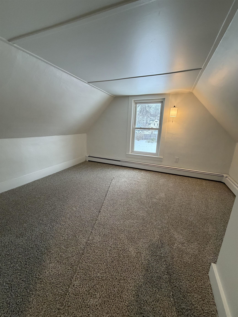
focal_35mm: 14
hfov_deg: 85.7
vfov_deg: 102.1
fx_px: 128
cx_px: 119
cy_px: 158
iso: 250
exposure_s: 1/120
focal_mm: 2.22
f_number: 2.2
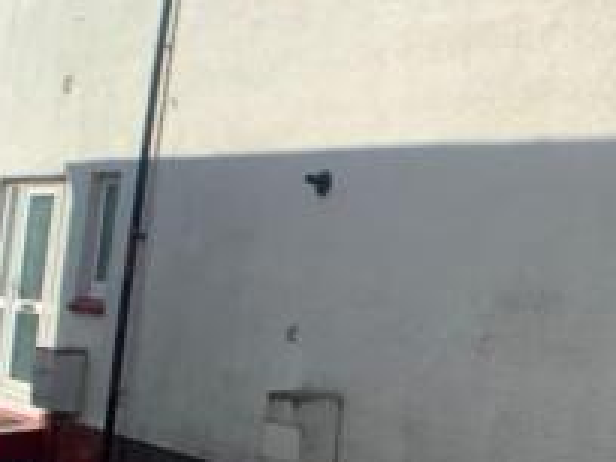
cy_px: 297
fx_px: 1477
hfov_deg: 21.0
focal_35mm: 83
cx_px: 844
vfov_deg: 17.7
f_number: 1.8
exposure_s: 1/2959
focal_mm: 3
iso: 16
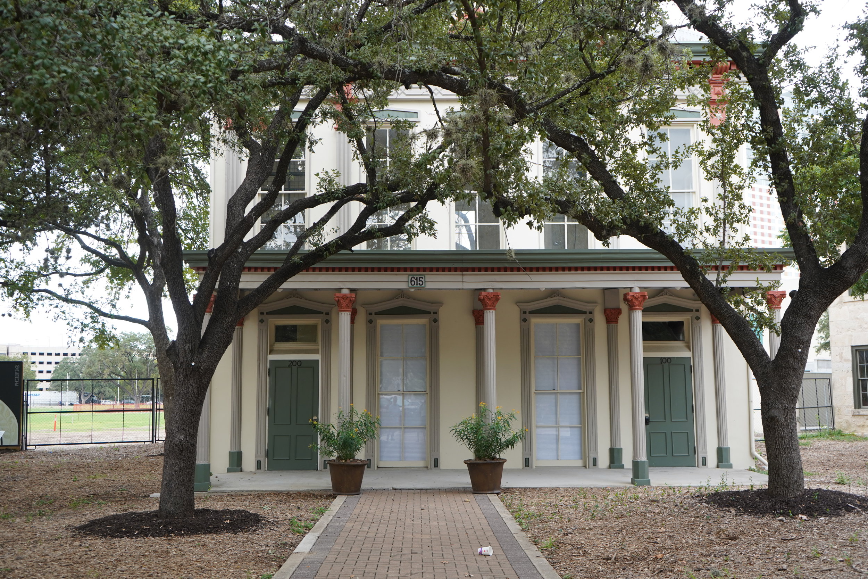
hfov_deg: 50.7
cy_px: 290
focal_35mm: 38
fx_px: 916
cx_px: 434
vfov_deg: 35.1
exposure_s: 1/160
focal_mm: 38
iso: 320
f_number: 4
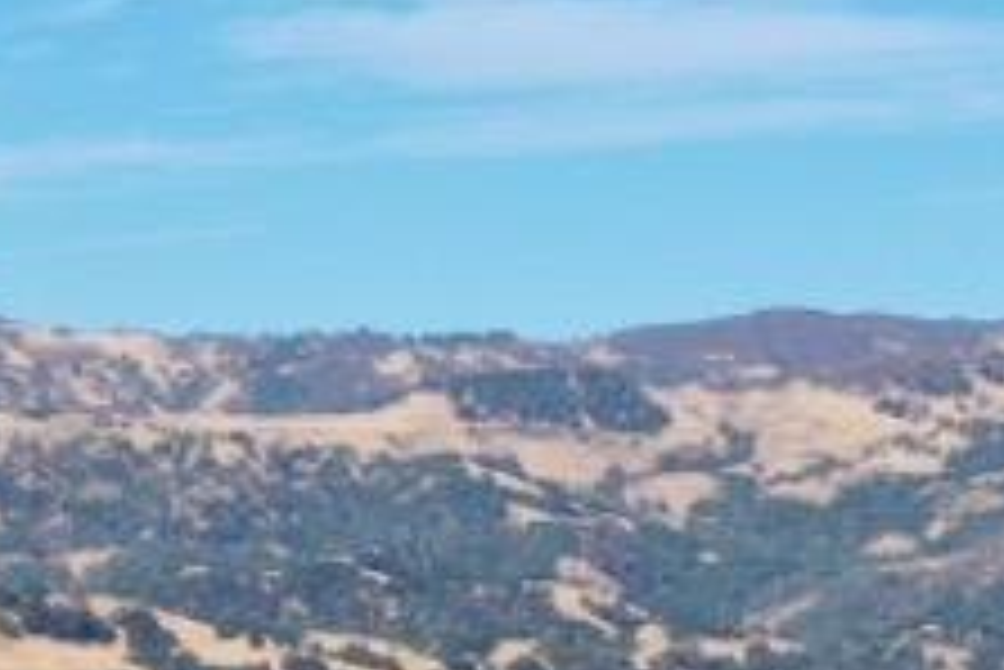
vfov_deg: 6.8
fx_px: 5246
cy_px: 1848
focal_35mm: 188
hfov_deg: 10.8
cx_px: -140
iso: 100
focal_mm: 10.26
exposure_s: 1/500
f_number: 5.6
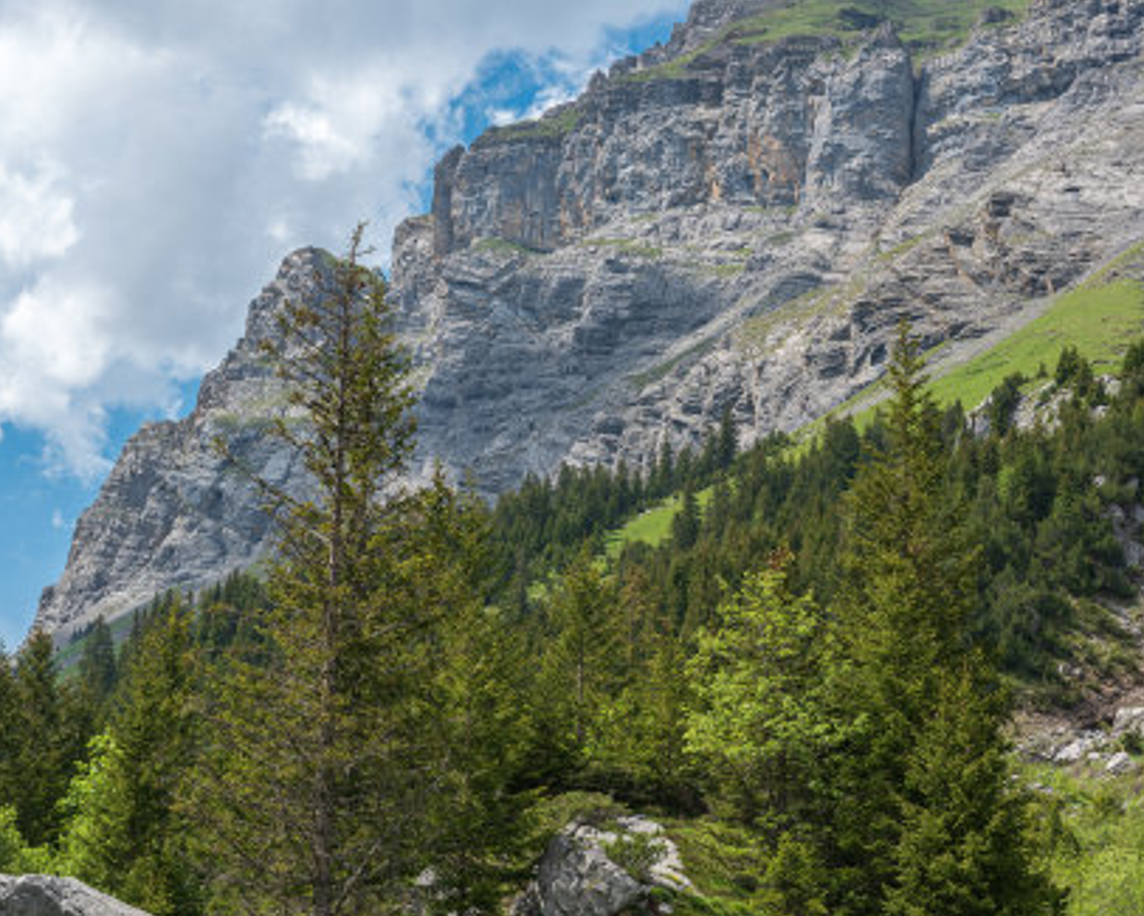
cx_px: 573
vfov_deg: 22.3
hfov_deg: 27.9
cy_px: 705
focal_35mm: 68
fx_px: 2303
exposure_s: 1/250
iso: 100
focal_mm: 48
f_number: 8
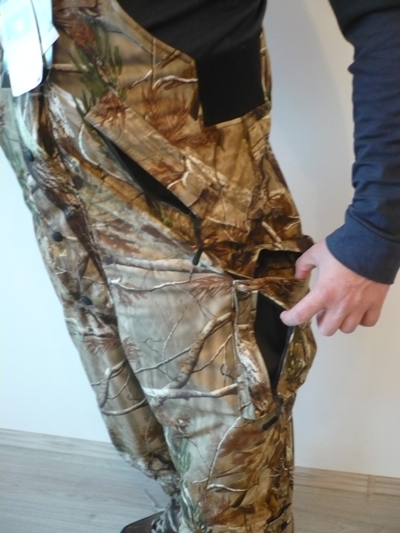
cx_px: 200
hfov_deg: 40.7
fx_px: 539
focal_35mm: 35
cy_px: 266
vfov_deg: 52.6
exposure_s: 1/8
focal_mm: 5.8
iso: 320
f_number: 2.8
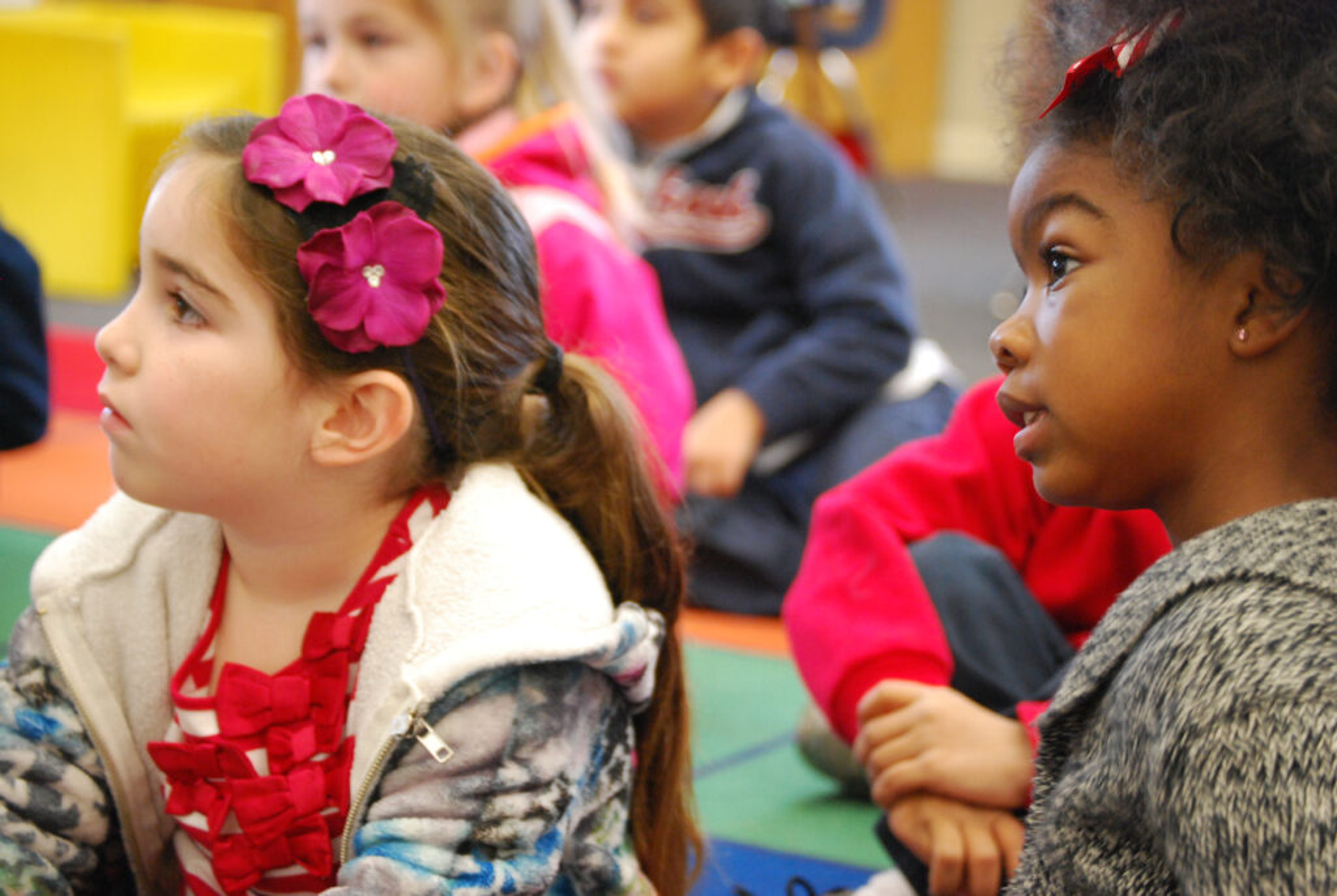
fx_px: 3068
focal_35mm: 82
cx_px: 668
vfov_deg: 16.6
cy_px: 448
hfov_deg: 24.6
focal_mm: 55
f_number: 4
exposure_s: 1/30
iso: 1100
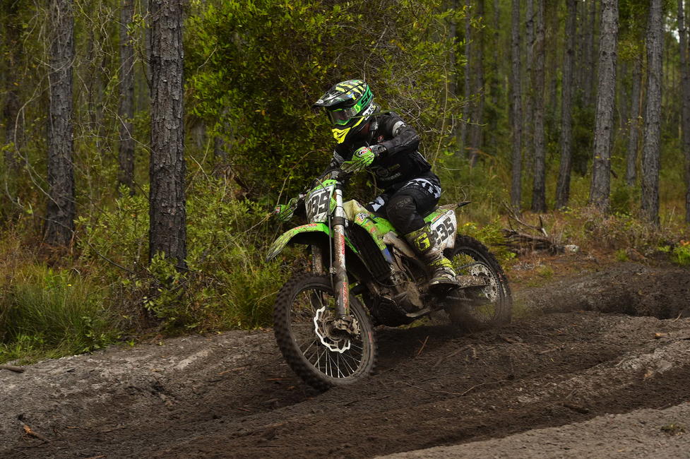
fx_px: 1628
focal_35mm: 85
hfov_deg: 23.9
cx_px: 345
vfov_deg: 16.1
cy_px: 230
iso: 800
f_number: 5.6
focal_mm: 85
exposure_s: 1/1000
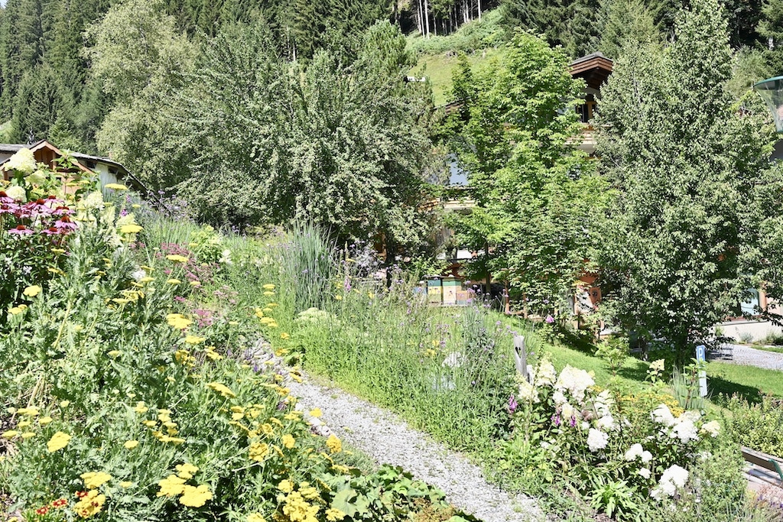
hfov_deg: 41.1
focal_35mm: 48
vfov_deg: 28.1
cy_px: 261
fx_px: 1044
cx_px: 392
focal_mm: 48
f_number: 7.1
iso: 100
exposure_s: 1/125
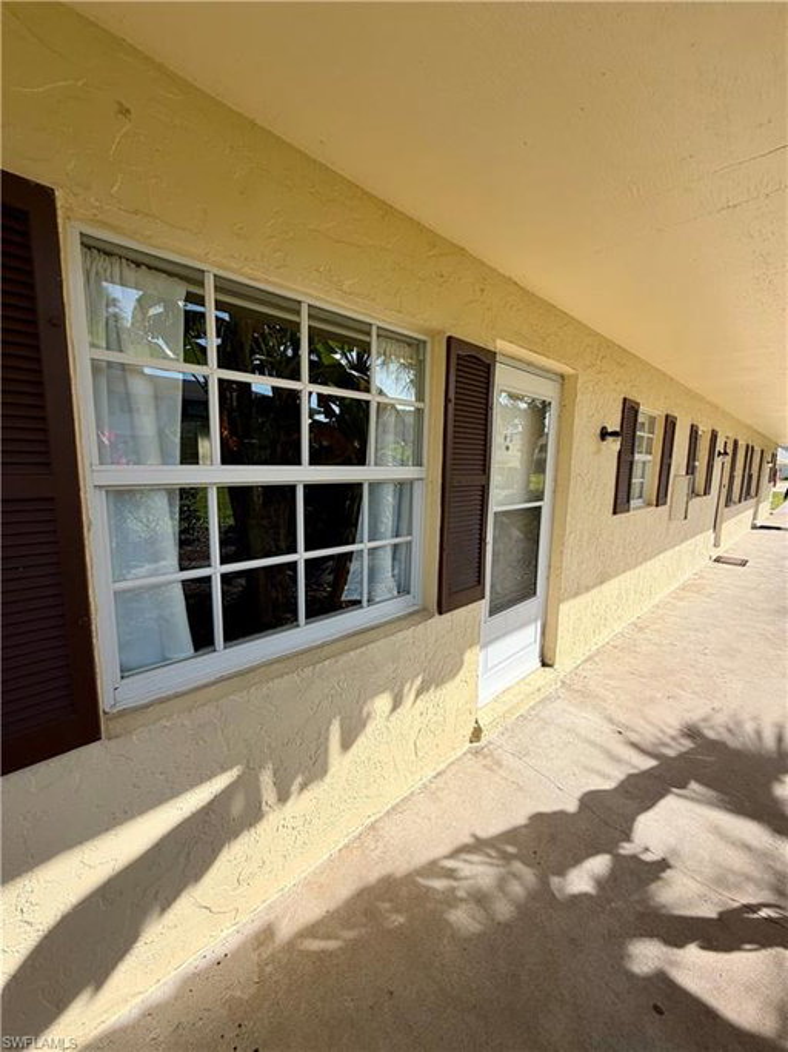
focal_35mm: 14
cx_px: 394
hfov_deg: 85.7
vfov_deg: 102.1
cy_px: 526
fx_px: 425
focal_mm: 2.22
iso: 25
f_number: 2.2
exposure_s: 1/770
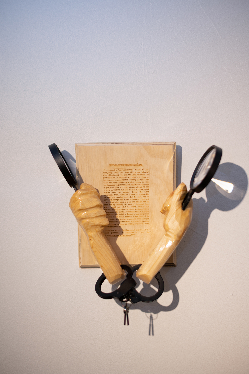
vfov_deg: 39.6
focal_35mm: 50
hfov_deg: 27.0
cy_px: 187
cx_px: 124
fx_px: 519
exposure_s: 1/200
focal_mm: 50
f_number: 1.8
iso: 100
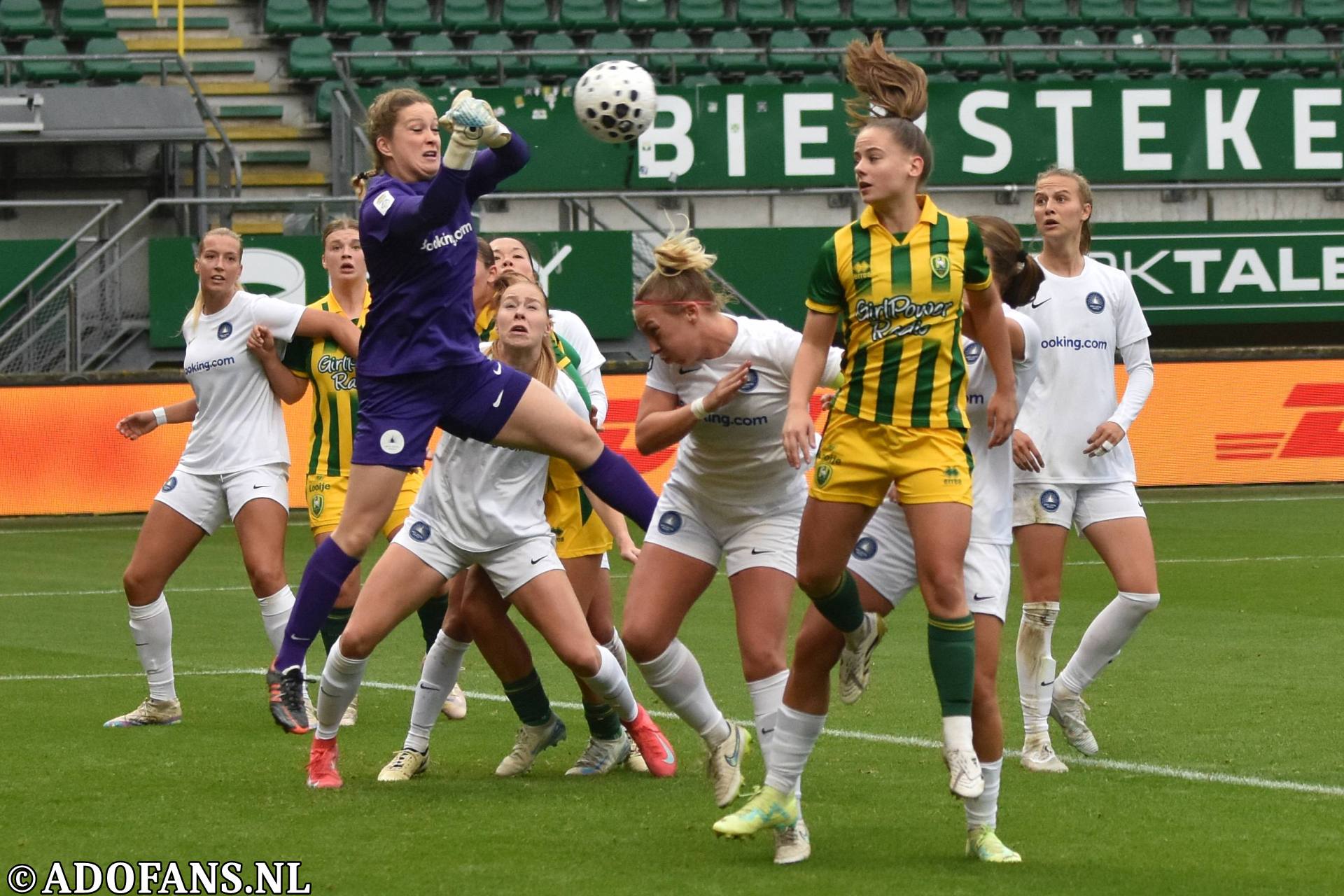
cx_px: 672
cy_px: 448
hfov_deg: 19.5
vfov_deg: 13.0
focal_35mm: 105
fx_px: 3920
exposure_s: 1/1000
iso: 800
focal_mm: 70
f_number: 2.8
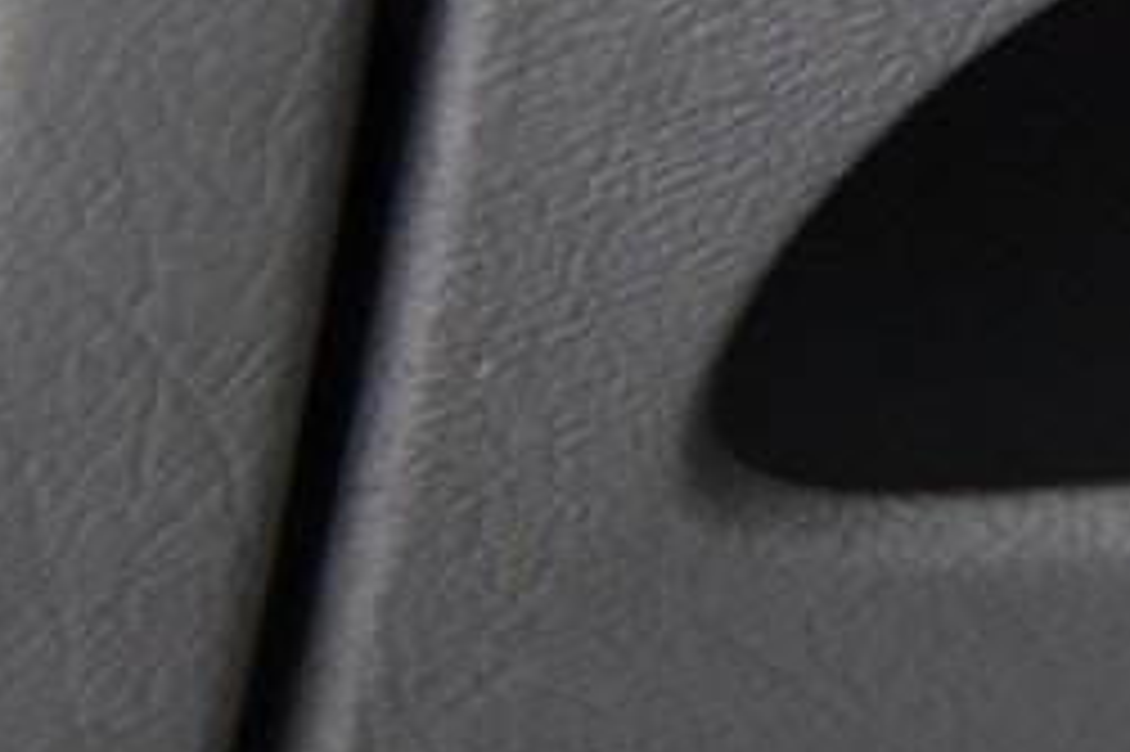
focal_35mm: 355
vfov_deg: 3.8
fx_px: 11135
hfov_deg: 5.6
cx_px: 2467
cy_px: -1441
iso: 4000
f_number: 4
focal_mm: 55
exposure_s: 1/20
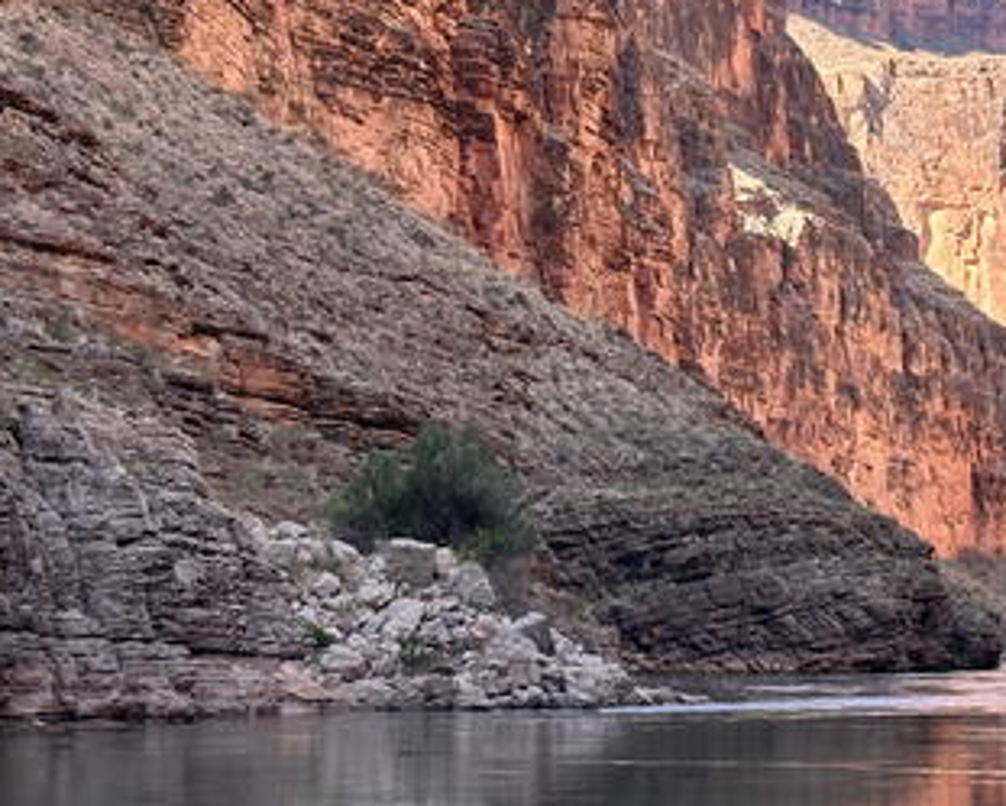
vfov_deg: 13.6
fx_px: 3365
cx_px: 890
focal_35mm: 113
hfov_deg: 16.8
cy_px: 139
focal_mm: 6.86
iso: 64
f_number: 1.78
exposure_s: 1/1613
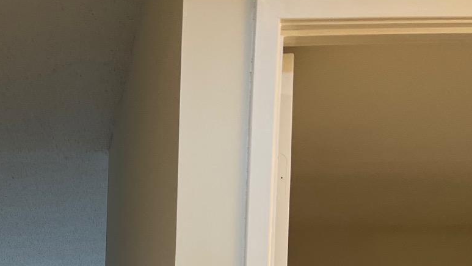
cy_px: 452
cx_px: -42
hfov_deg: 26.1
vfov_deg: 14.5
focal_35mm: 75
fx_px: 939
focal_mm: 5.7
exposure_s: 1/120
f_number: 1.5
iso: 100
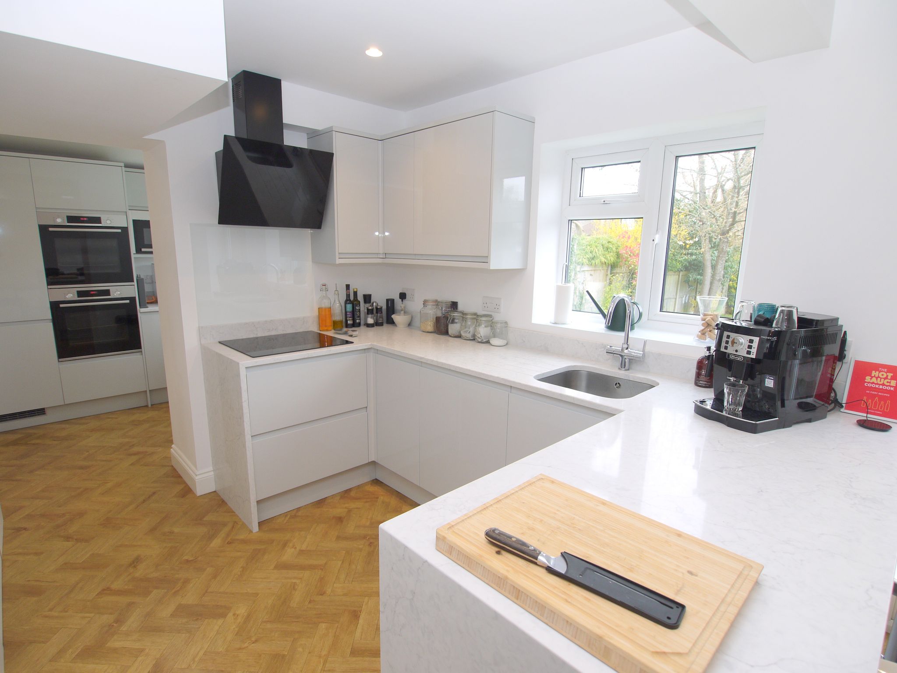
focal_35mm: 18
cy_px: 336
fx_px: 466
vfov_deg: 71.6
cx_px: 448
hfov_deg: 87.8
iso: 100
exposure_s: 1/60
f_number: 4
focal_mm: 9
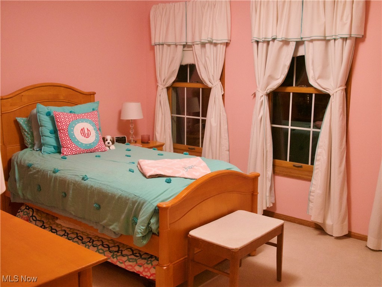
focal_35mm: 40
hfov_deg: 46.8
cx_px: 191
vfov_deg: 36.0
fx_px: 442
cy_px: 144
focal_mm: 20
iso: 3200
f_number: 4.5
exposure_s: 1/60
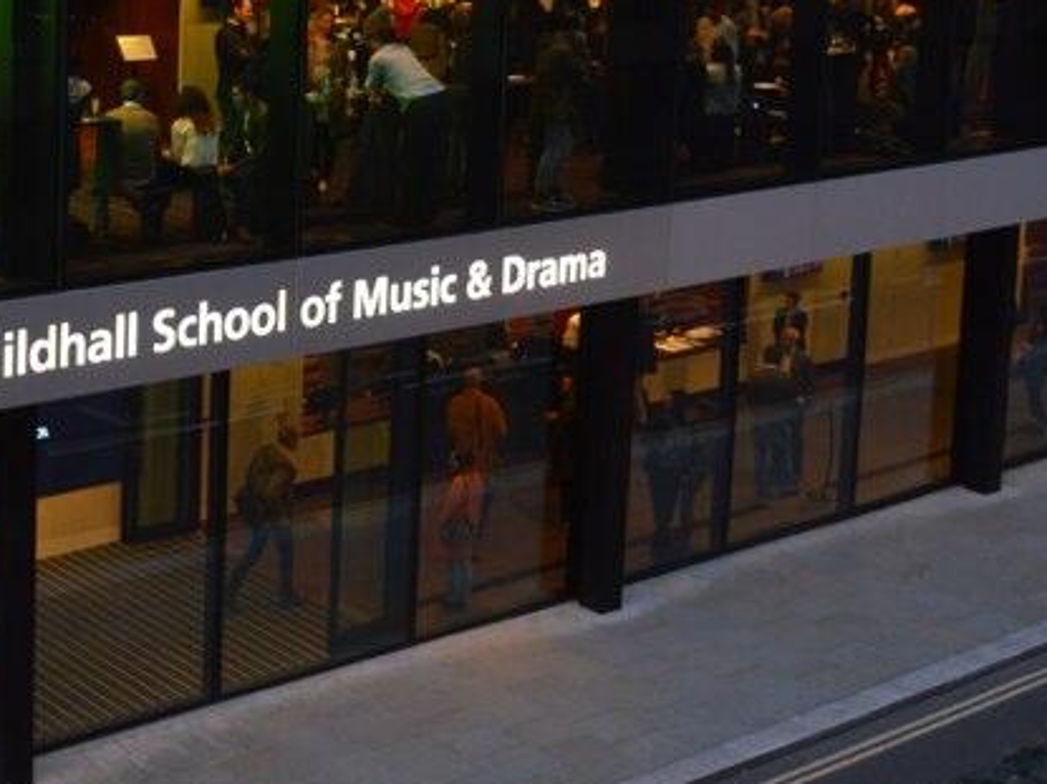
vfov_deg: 22.0
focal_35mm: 64
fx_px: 1935
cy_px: -14
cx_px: 48
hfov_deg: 28.7
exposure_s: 1/60
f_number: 3.5
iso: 450
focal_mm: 18
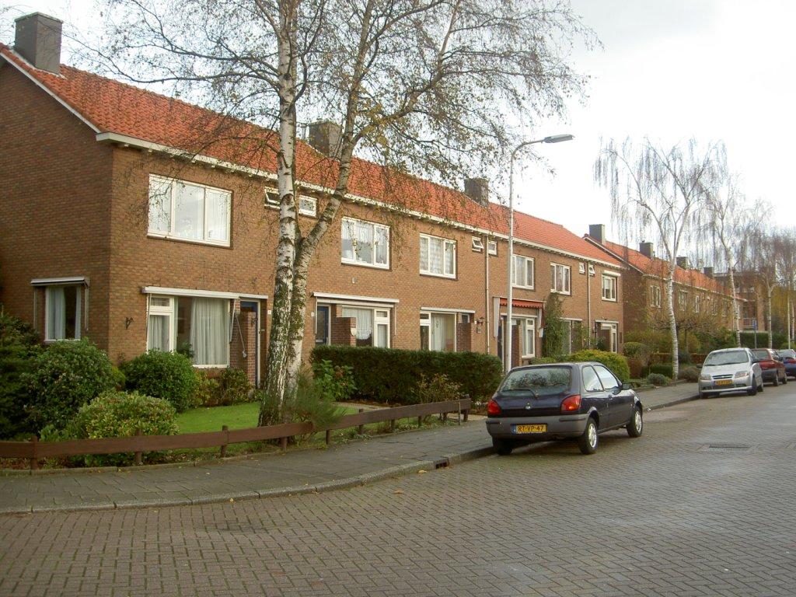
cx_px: 398
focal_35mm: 39
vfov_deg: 36.8
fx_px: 897
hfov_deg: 47.9
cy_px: 298
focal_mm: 8
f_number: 2.8
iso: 50
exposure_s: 1/125
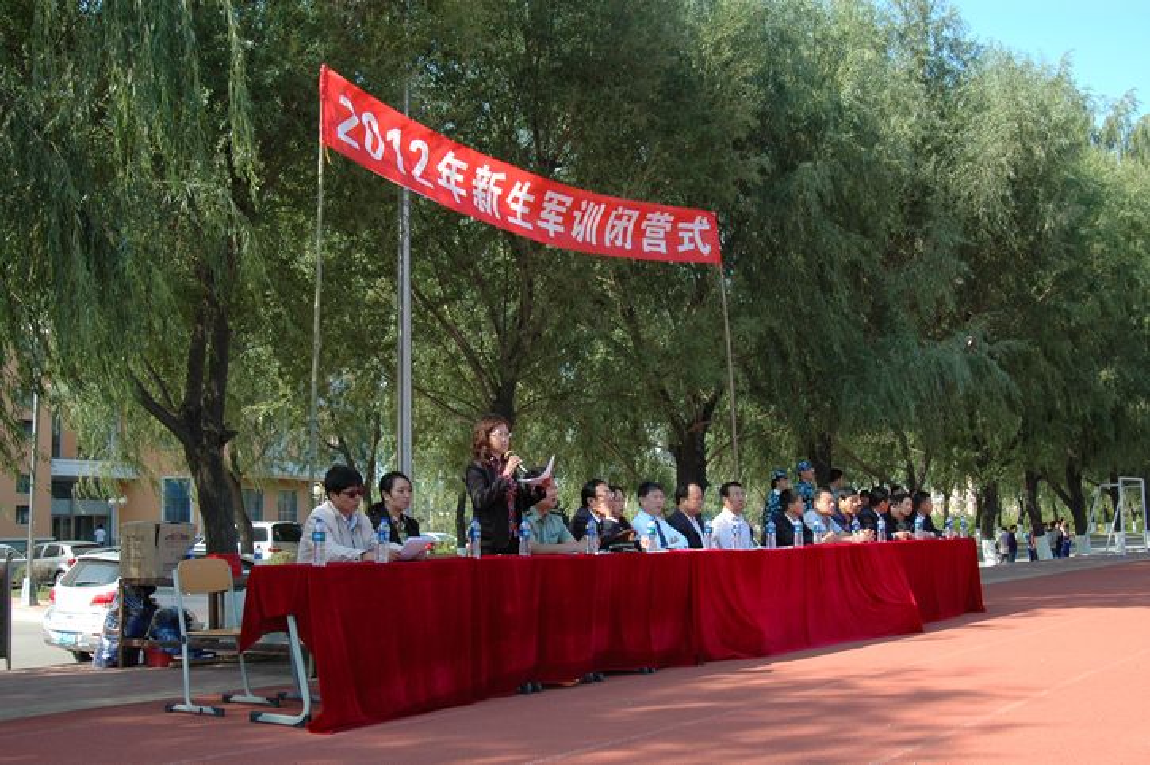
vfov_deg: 16.2
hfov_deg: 24.2
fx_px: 2681
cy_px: 382
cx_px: 575
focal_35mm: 84
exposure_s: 1/250
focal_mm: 56
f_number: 8
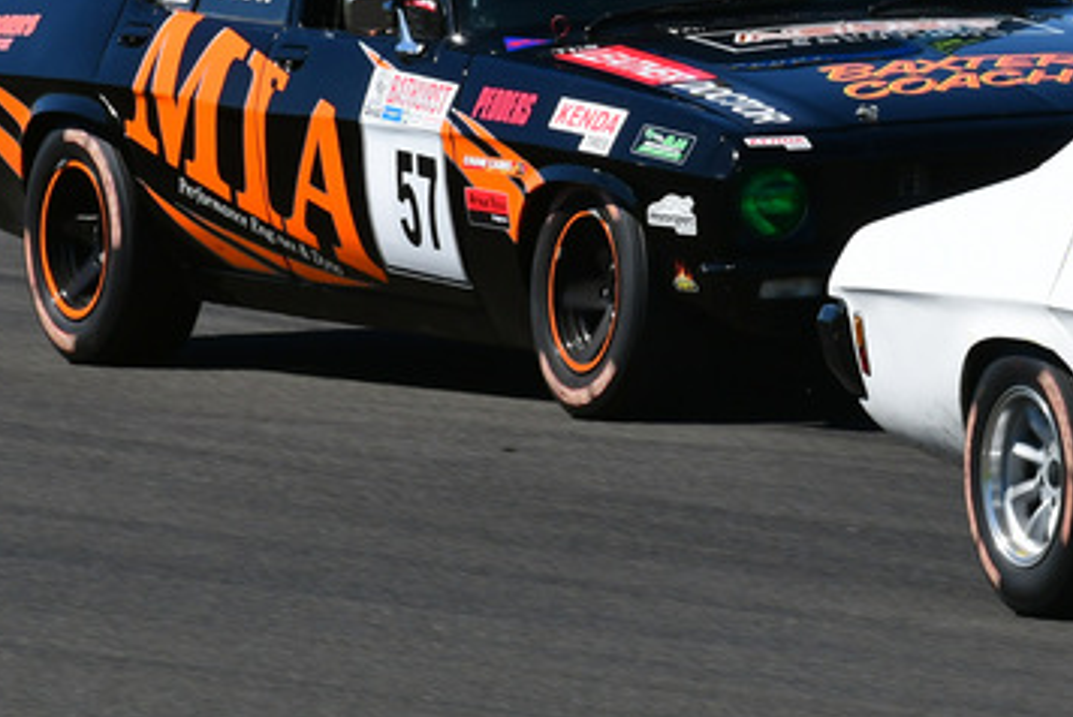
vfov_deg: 1.1
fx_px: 38181
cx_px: 726
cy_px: -60
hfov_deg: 1.6
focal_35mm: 1280
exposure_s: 1/640
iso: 500
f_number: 13
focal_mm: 380
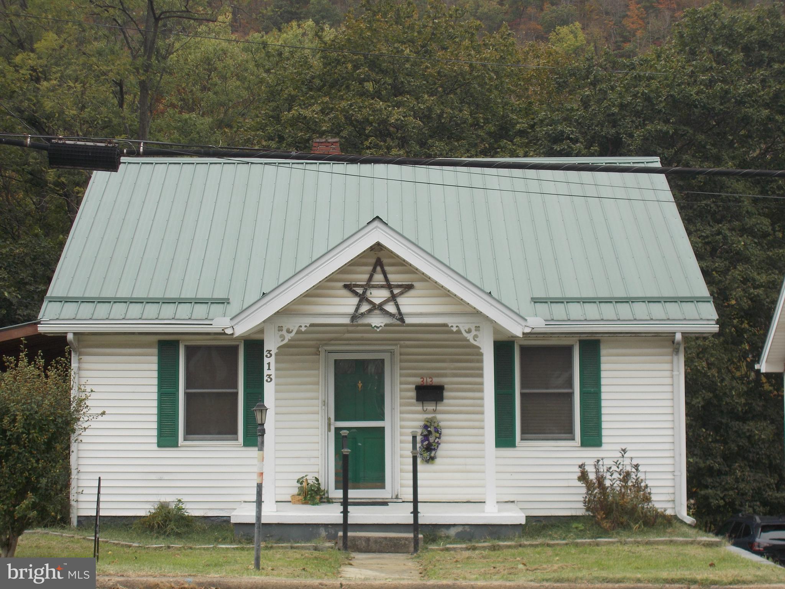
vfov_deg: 22.3
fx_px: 1497
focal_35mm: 66
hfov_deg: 29.4
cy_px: 294
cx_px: 392
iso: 80
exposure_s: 1/100
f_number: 5.3
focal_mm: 11.8
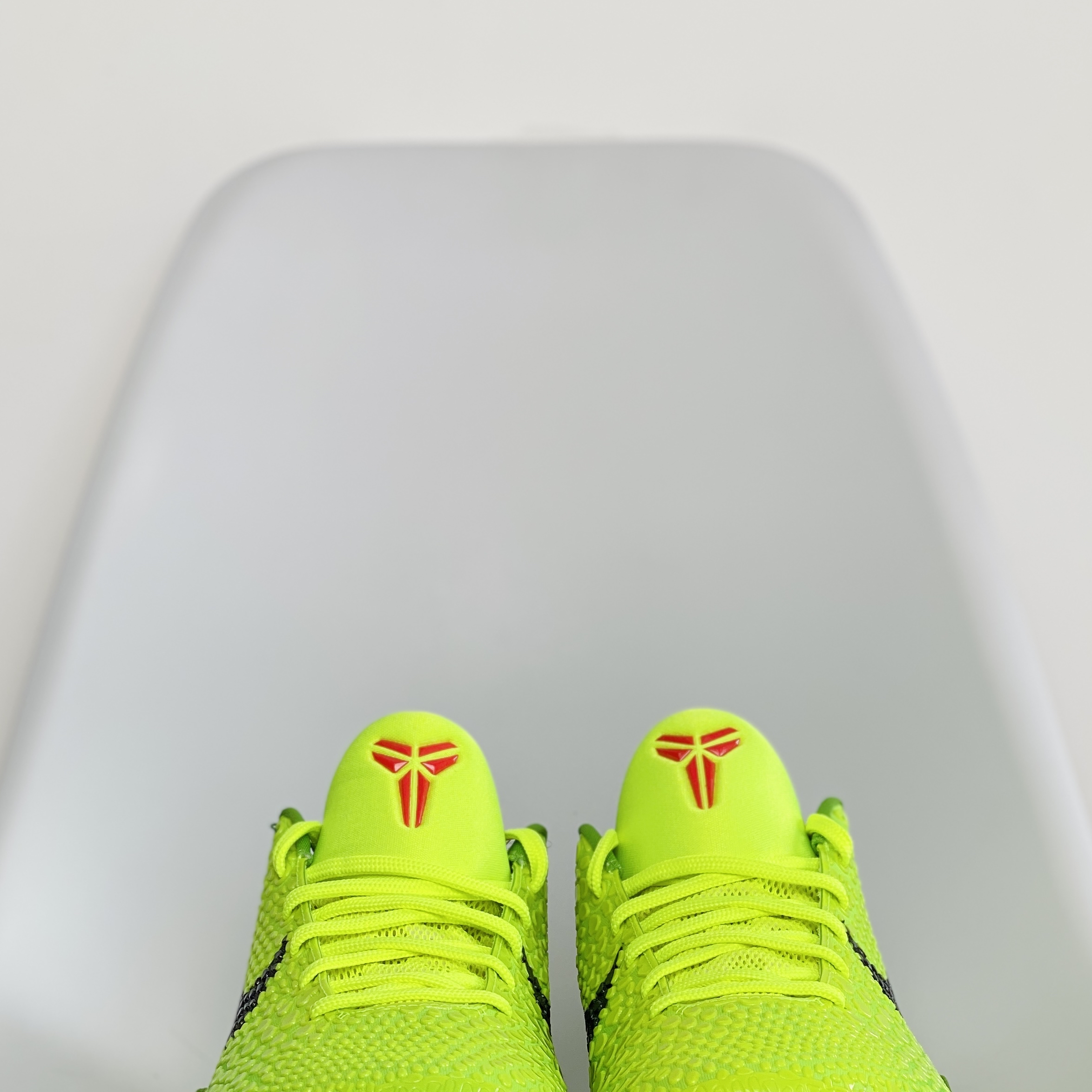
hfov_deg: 21.9
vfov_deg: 21.7
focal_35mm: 79
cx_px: 539
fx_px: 2820
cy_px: 821
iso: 20
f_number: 2
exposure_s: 1/171
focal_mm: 6
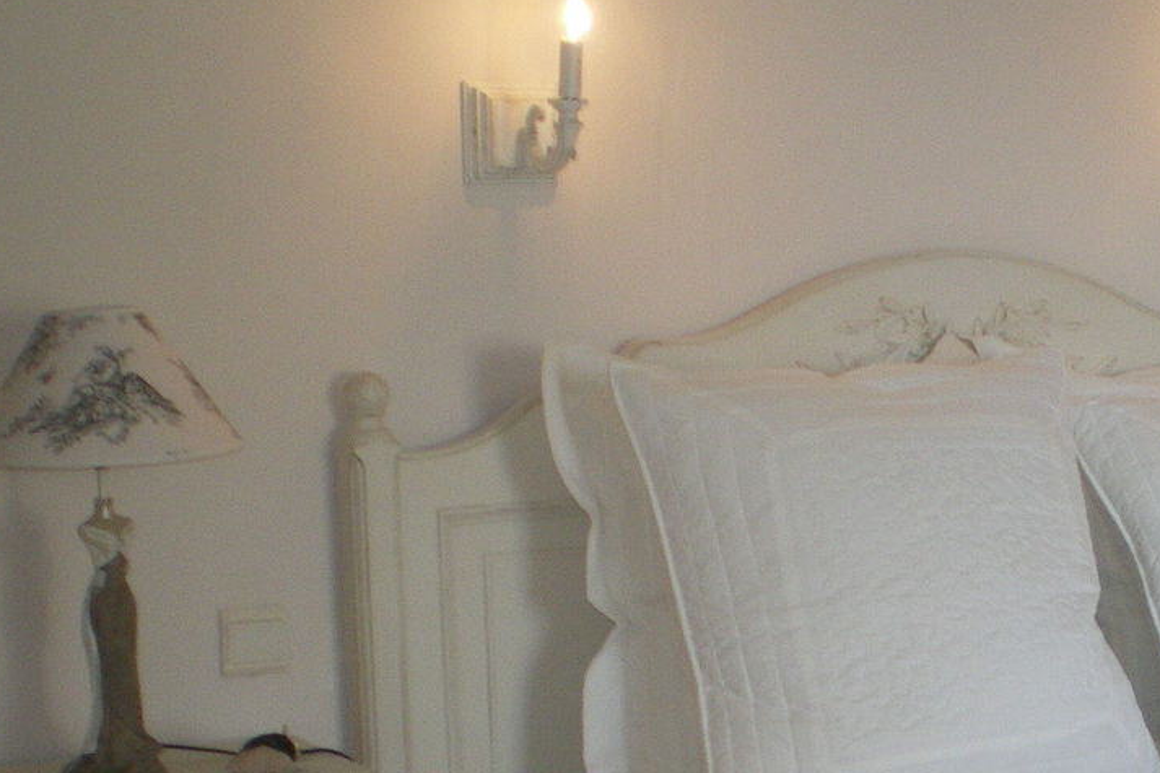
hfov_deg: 23.4
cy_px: 708
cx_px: 1100
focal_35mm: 84
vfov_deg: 16.0
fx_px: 2706
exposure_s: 1/50
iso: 160
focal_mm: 6.3
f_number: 3.1
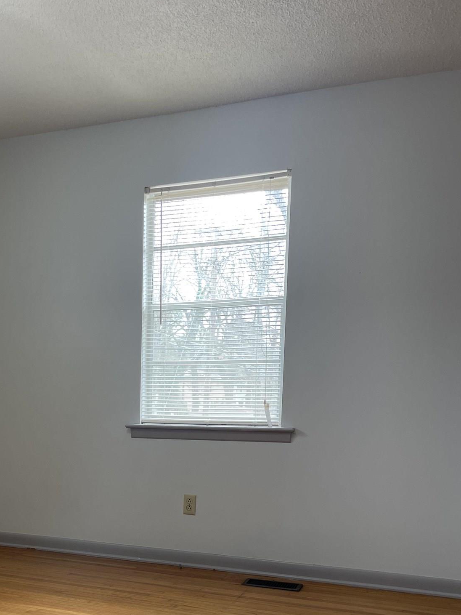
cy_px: 468
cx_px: 117
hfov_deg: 34.4
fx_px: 728
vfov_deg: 44.1
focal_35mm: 41
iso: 64
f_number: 1.6
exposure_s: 1/120
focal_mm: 5.1
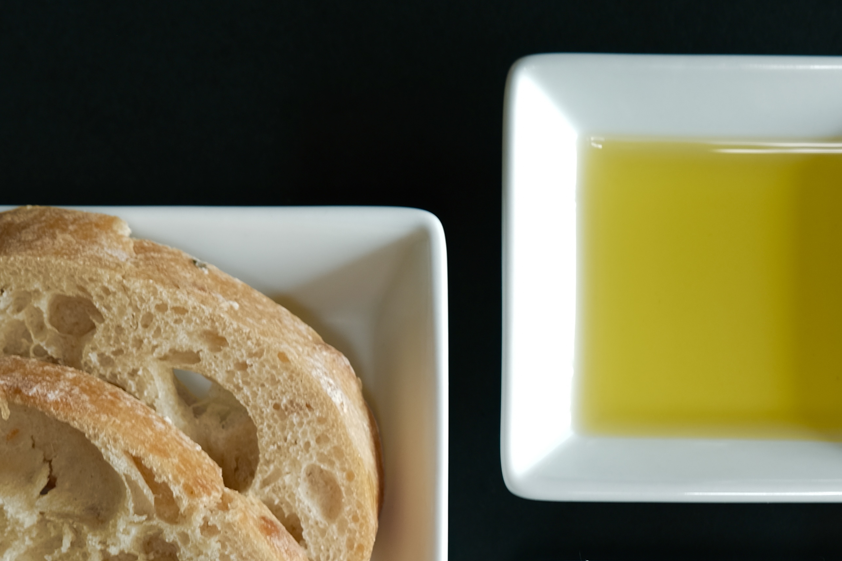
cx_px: 755
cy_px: 591
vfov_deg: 13.2
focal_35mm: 102
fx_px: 2386
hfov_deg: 19.7
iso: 80
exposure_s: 1/4
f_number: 4
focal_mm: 27.7
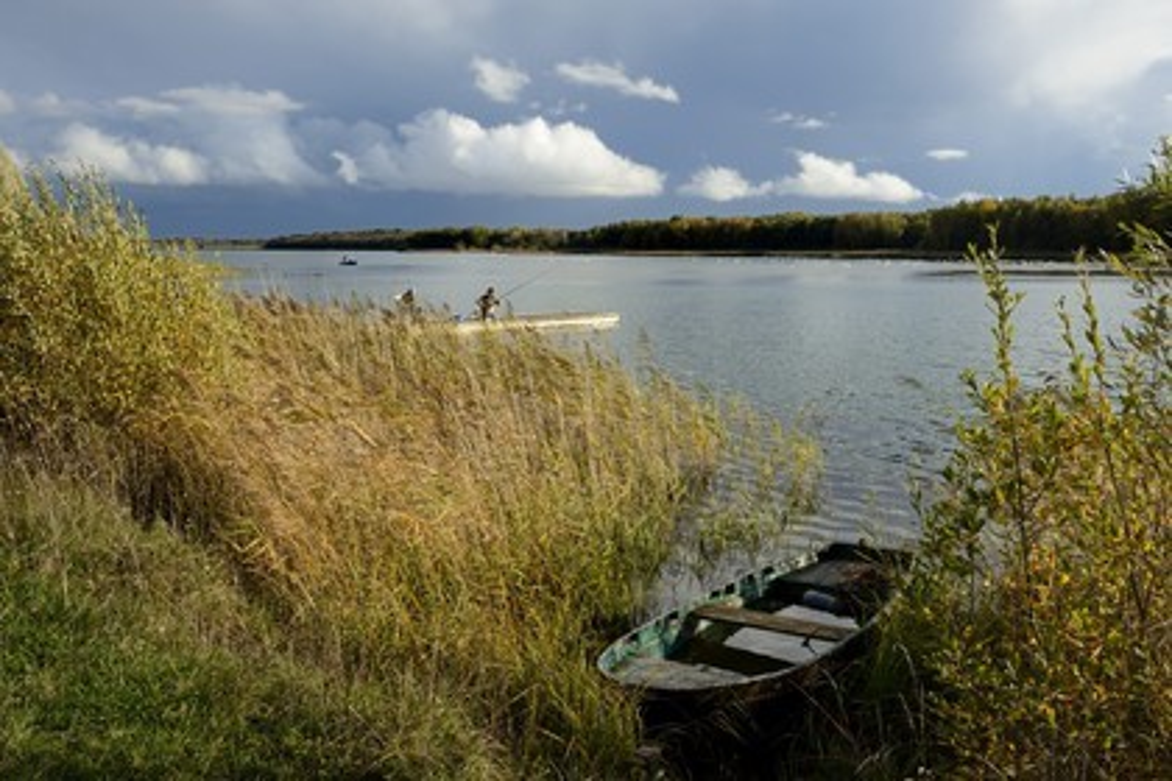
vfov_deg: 41.1
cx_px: 586
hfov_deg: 58.7
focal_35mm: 32
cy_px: 390
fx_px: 1042
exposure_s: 1/250
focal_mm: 32
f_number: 16
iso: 400
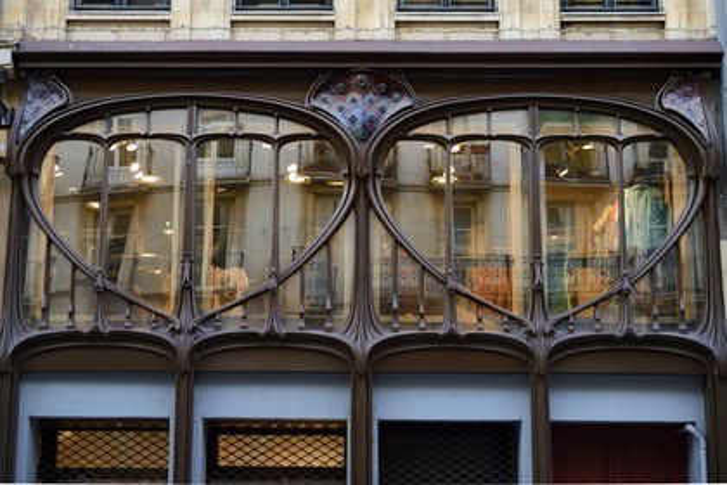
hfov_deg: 33.4
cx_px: 364
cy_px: 242
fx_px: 1212
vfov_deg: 22.6
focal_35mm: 60
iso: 200
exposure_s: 1/125
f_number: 2.8
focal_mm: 60
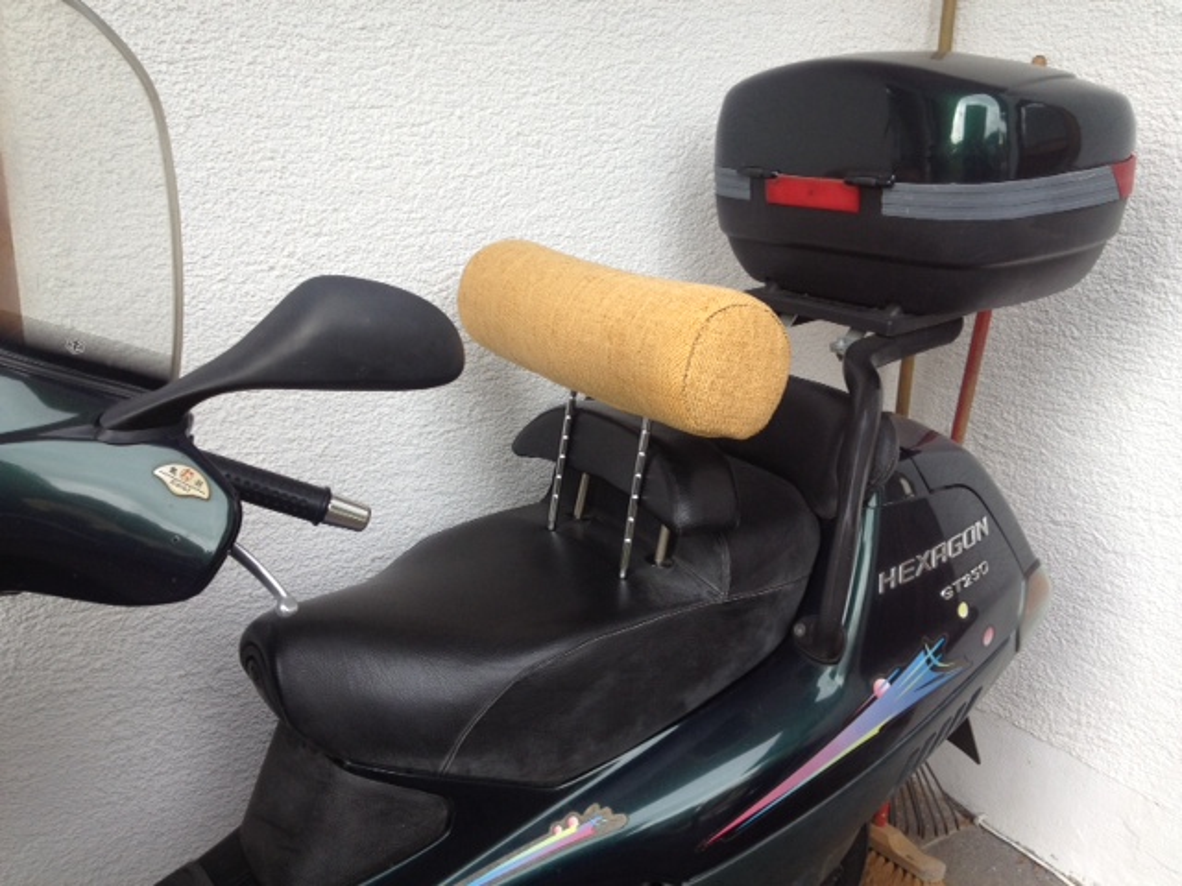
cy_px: 443
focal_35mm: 35
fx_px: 1195
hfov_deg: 52.6
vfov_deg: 40.7
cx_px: 591
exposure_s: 1/120
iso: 50
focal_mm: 4.28
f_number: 2.4
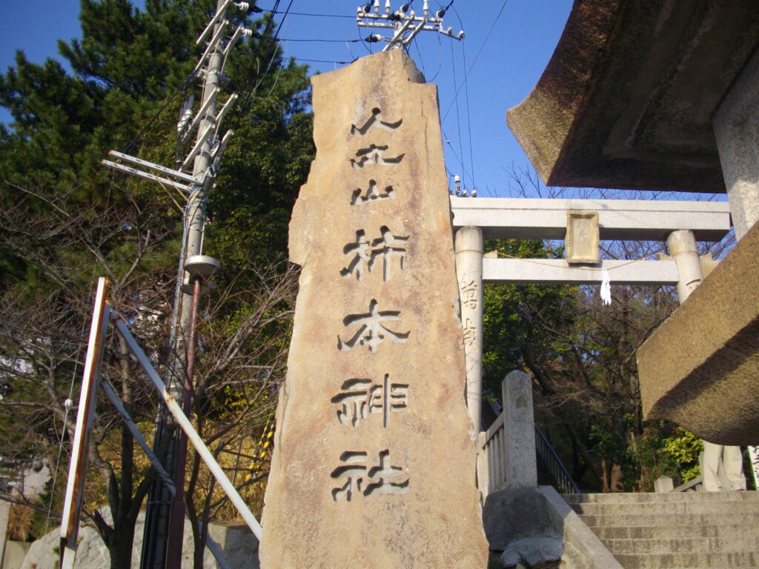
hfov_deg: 50.1
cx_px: 380
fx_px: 811
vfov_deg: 38.7
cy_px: 284
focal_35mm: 37
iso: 100
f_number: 5.6
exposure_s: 1/200
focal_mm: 6.2
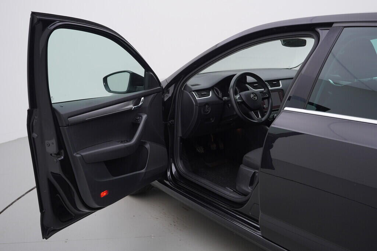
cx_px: 188
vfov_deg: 36.9
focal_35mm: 36
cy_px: 126
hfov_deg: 53.1
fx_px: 377
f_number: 4
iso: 125
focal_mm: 24
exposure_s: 1/80
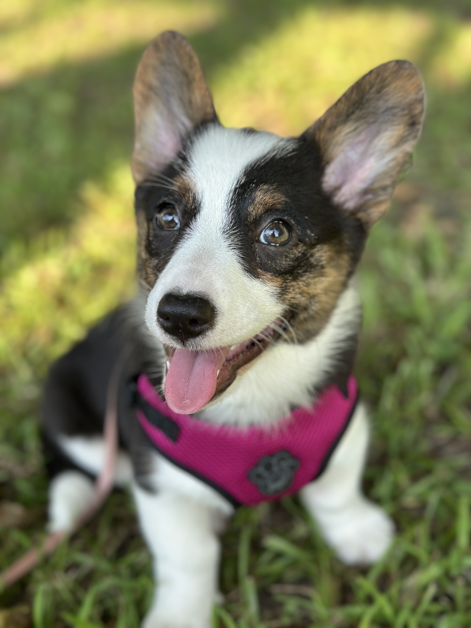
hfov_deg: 30.3
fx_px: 871
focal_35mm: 48
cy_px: 314
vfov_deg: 39.7
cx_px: 236
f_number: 1.78
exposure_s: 1/672
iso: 80
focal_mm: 6.86
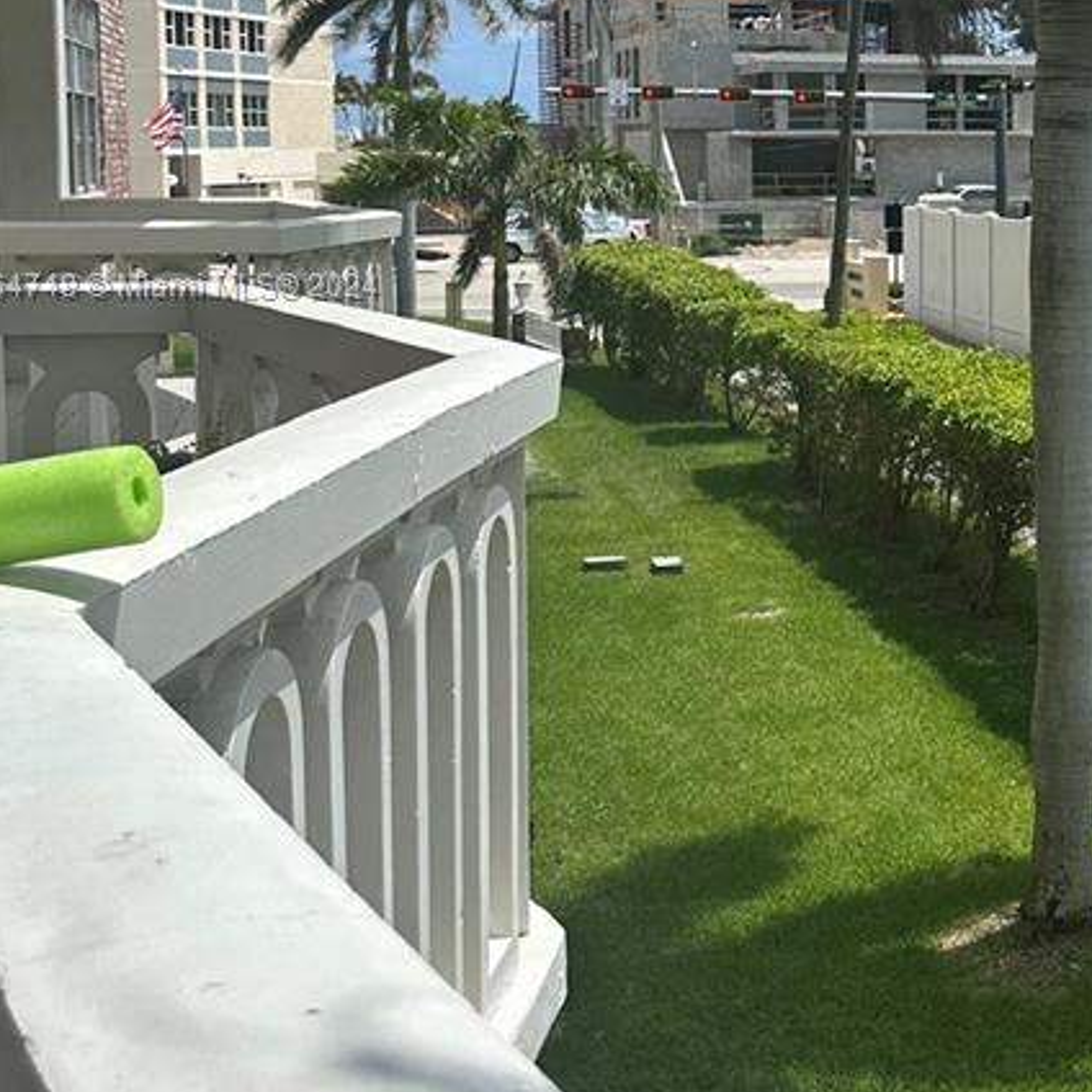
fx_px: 2141
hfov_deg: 27.2
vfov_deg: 28.2
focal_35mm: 60
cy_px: 288
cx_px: 1066
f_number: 1.78
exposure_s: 1/5263
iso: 80
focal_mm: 6.86
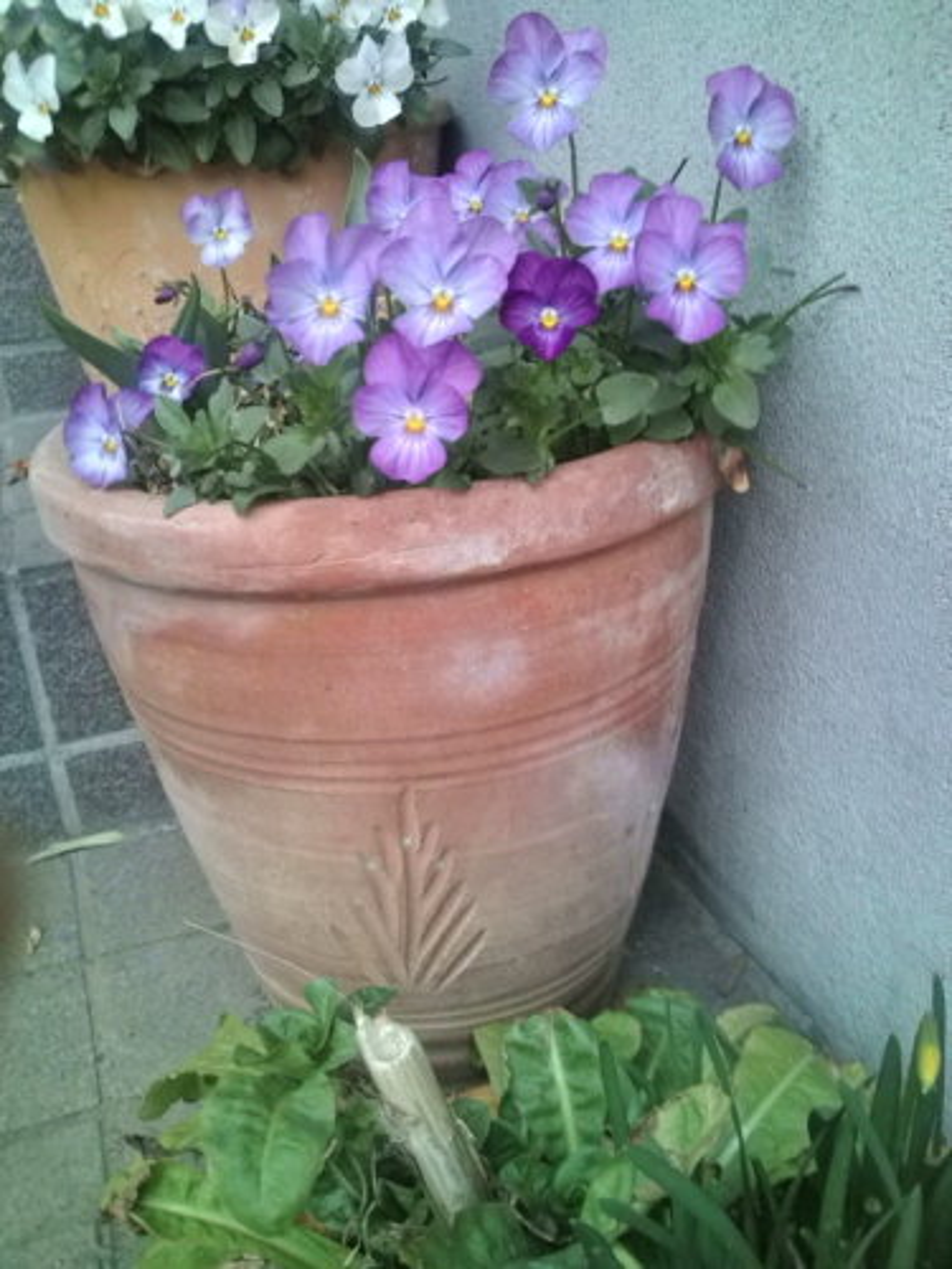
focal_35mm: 32
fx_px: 1173
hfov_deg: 44.2
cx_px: 476
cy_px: 634
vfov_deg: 56.8
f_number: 2.8
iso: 80
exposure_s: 1/20
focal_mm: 3.3
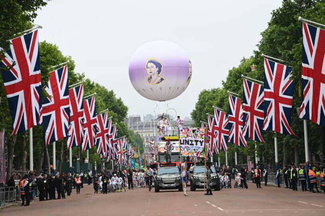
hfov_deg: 11.1
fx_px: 1670
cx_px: 162
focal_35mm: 185
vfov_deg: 7.4
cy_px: 108
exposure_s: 1/1000
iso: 400
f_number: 4
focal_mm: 185
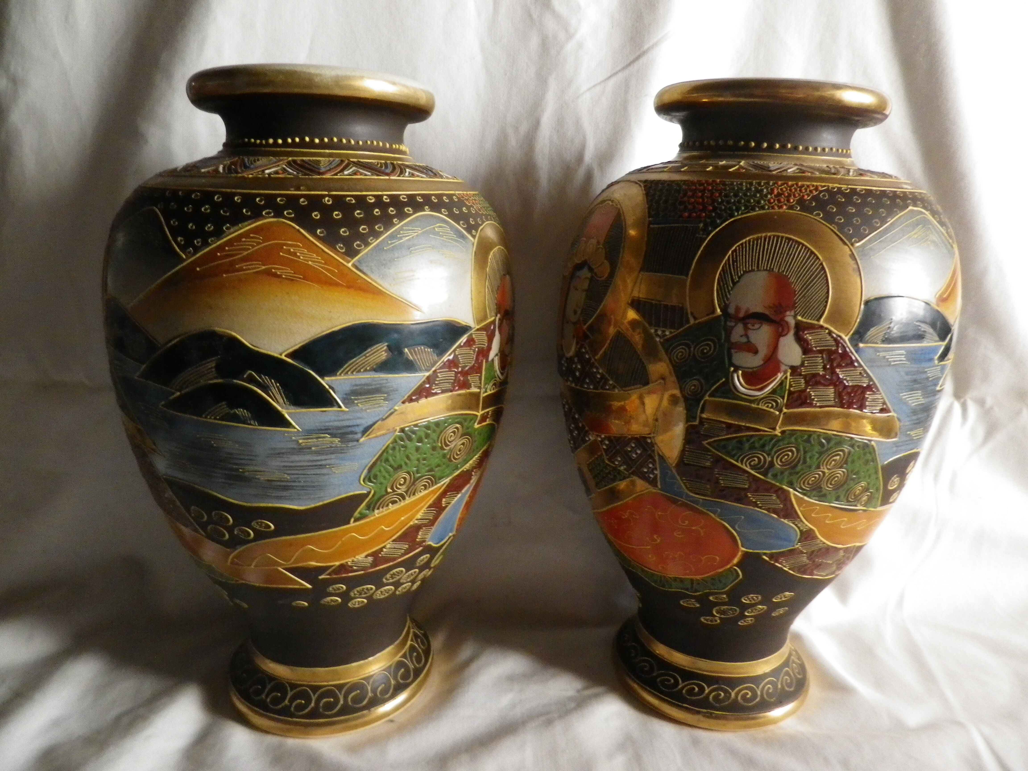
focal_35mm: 25
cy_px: 386
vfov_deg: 54.9
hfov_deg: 69.4
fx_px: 742
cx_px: 514
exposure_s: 1/15
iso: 400
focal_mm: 4.5
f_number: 3.5
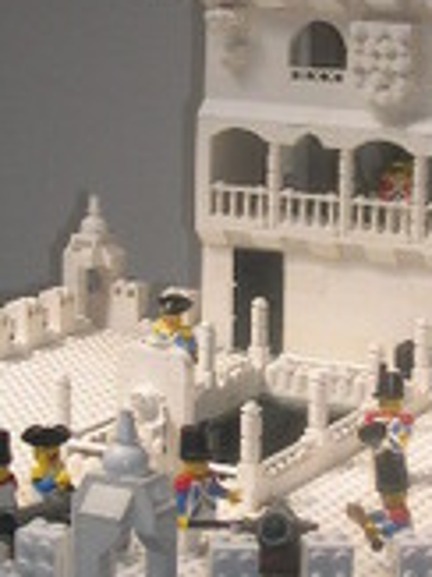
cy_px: 319
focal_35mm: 112
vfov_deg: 17.6
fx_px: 1866
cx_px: 294
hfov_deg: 13.2
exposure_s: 1/78.4
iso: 100
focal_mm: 8
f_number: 7.6
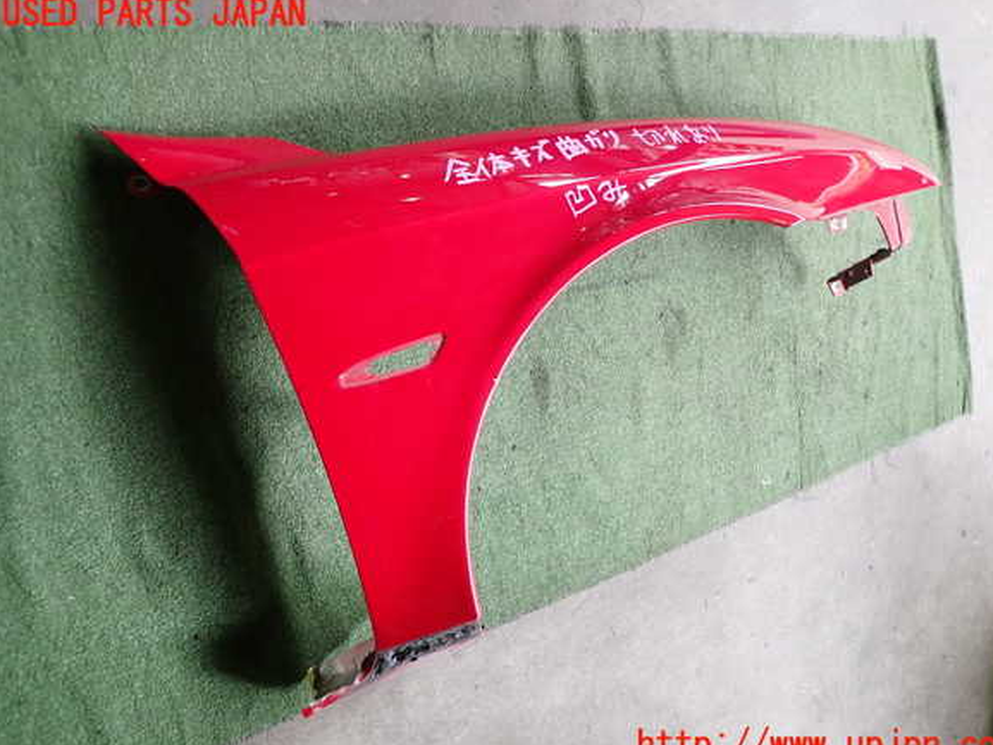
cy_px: 380
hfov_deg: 67.3
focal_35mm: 26
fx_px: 746
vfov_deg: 53.1
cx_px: 509
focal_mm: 4.5
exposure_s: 1/100
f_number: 2
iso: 200
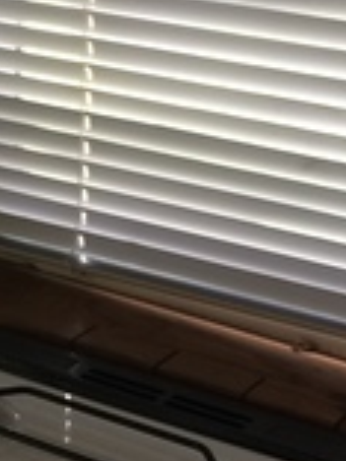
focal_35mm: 108
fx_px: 1439
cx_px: 25
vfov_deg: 18.1
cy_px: 334
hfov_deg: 13.6
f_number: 2.2
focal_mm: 4.15
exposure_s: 1/30
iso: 32
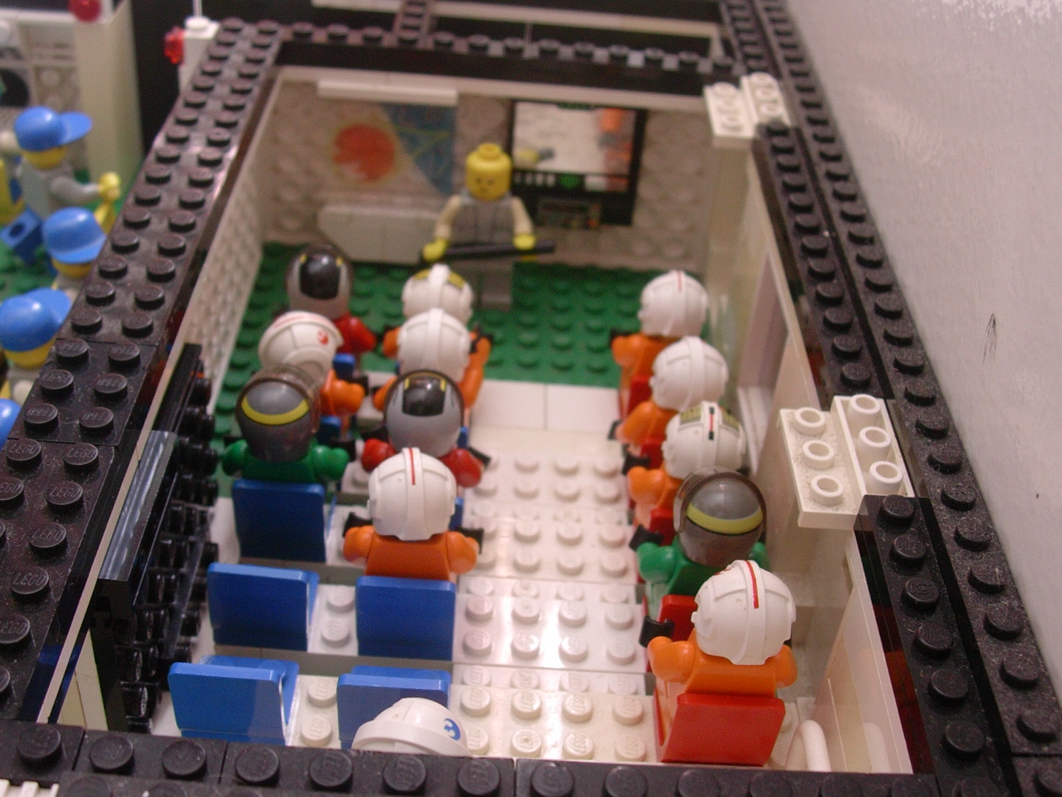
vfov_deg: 32.2
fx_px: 1381
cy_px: 398
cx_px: 531
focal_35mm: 45
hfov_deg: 42.1
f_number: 2.9
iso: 70
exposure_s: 1/11.3
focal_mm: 6.7
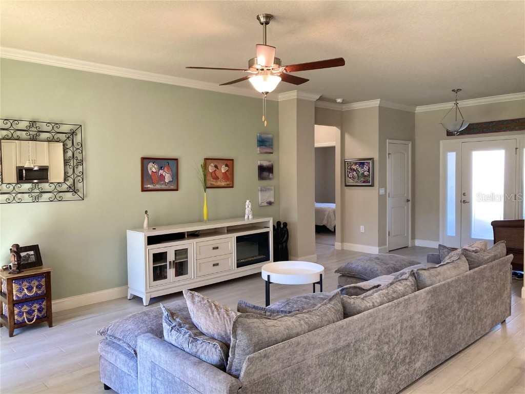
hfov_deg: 63.4
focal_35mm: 28
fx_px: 425
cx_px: 262
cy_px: 197
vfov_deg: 49.7
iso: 80
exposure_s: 1/60
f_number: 1.8
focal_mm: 3.99
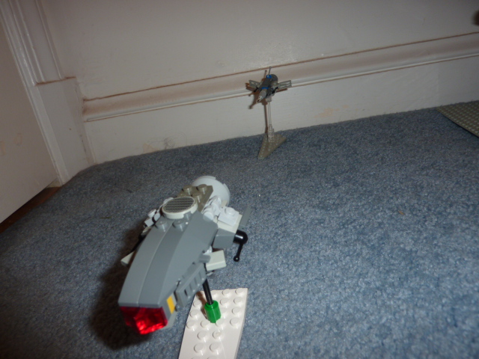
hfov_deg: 69.4
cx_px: 240
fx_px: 346
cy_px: 180
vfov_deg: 54.9
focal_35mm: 25
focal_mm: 4.1
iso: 100
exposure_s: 1/30
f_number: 3.3
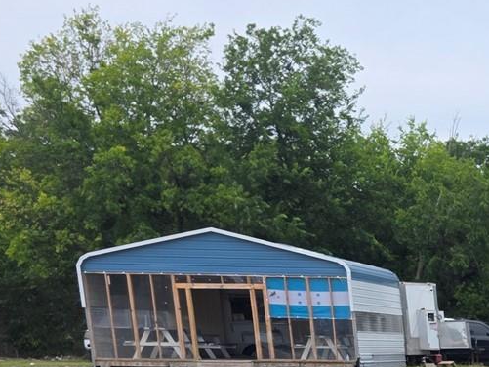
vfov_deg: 14.0
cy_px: 651
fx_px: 1328
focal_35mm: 94
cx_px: 985
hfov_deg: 16.1
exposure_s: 1/3354
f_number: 1.7
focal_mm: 6.3
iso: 80
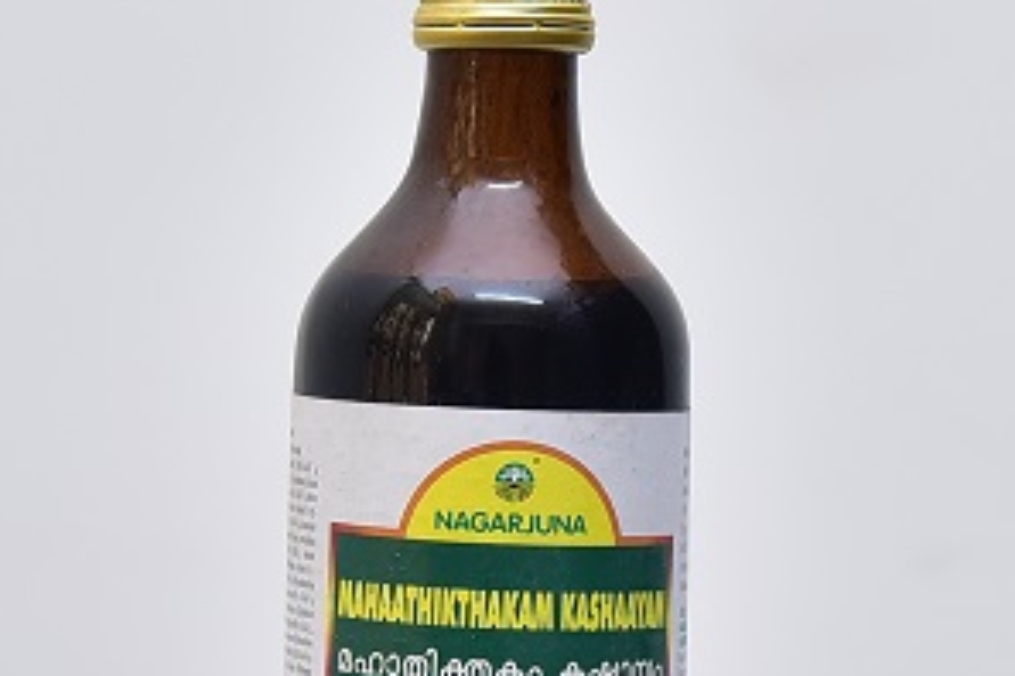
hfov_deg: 26.0
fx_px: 2199
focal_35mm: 78
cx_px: 492
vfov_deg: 17.3
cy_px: 546
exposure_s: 1/100
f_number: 4
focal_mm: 44
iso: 1250
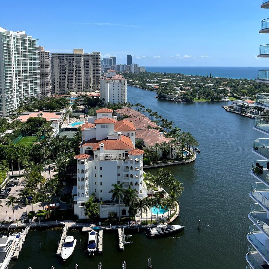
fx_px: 273
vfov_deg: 51.8
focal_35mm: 31
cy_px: 96
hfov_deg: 52.5
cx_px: 135
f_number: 1.6
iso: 50
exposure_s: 1/4651
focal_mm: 5.1
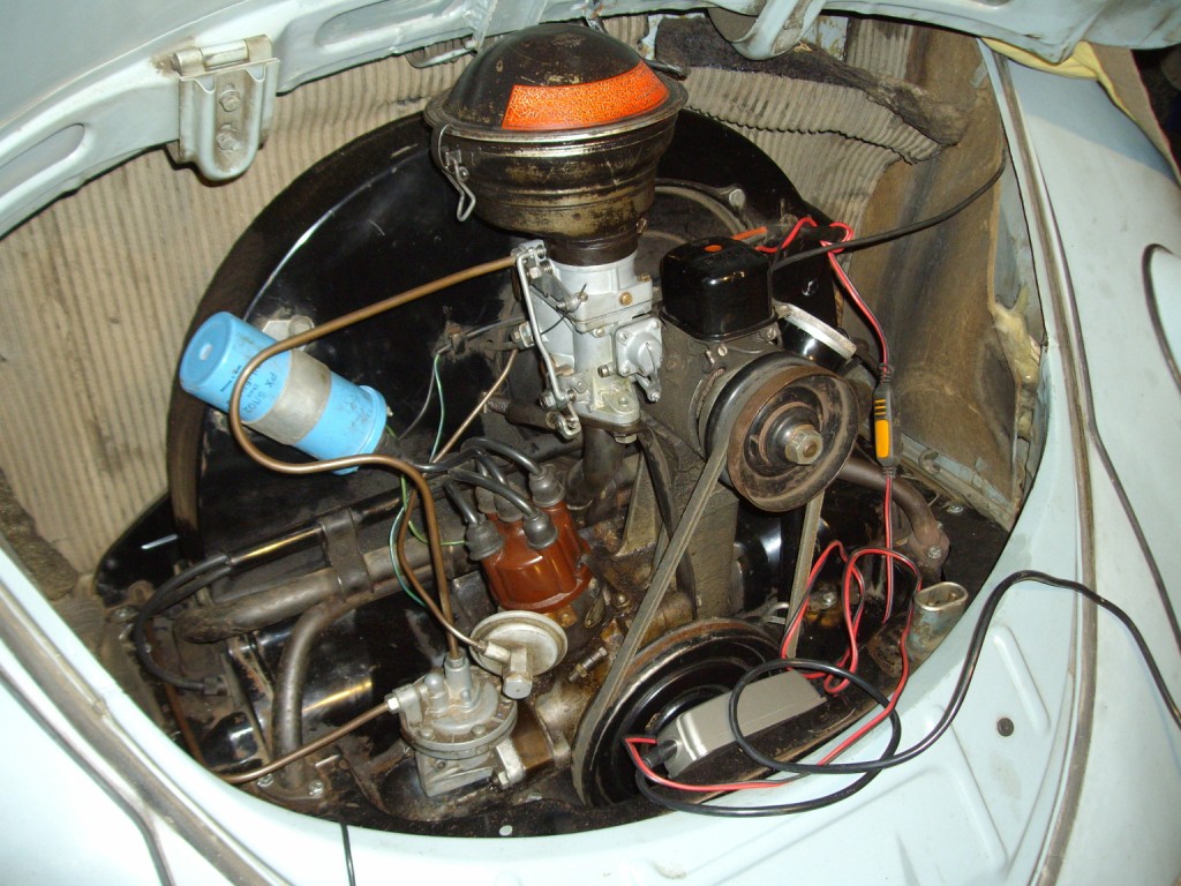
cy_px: 443
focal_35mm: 36
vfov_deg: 39.7
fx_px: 1228
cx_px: 590
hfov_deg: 51.4
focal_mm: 6
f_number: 2.7
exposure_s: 1/50
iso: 160
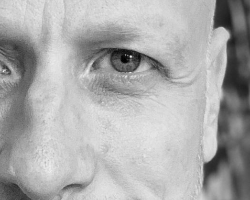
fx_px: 1132
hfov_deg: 12.6
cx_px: 79
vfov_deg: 10.1
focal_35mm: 153
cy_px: 101
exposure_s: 1/60
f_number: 2.2
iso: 100
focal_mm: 2.87
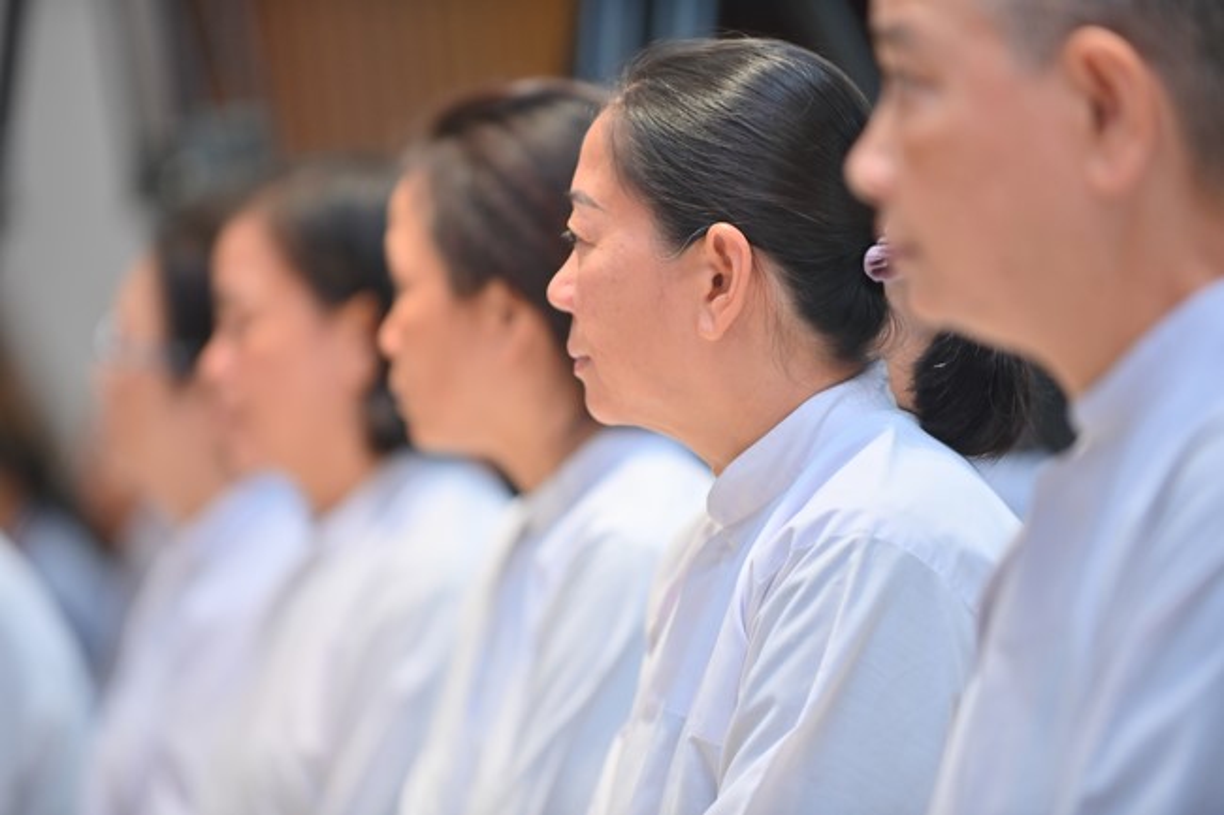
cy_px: 408
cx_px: 612
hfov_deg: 10.3
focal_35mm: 200
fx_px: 6798
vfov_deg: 6.9
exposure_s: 1/200
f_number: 2.8
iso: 800
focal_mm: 200
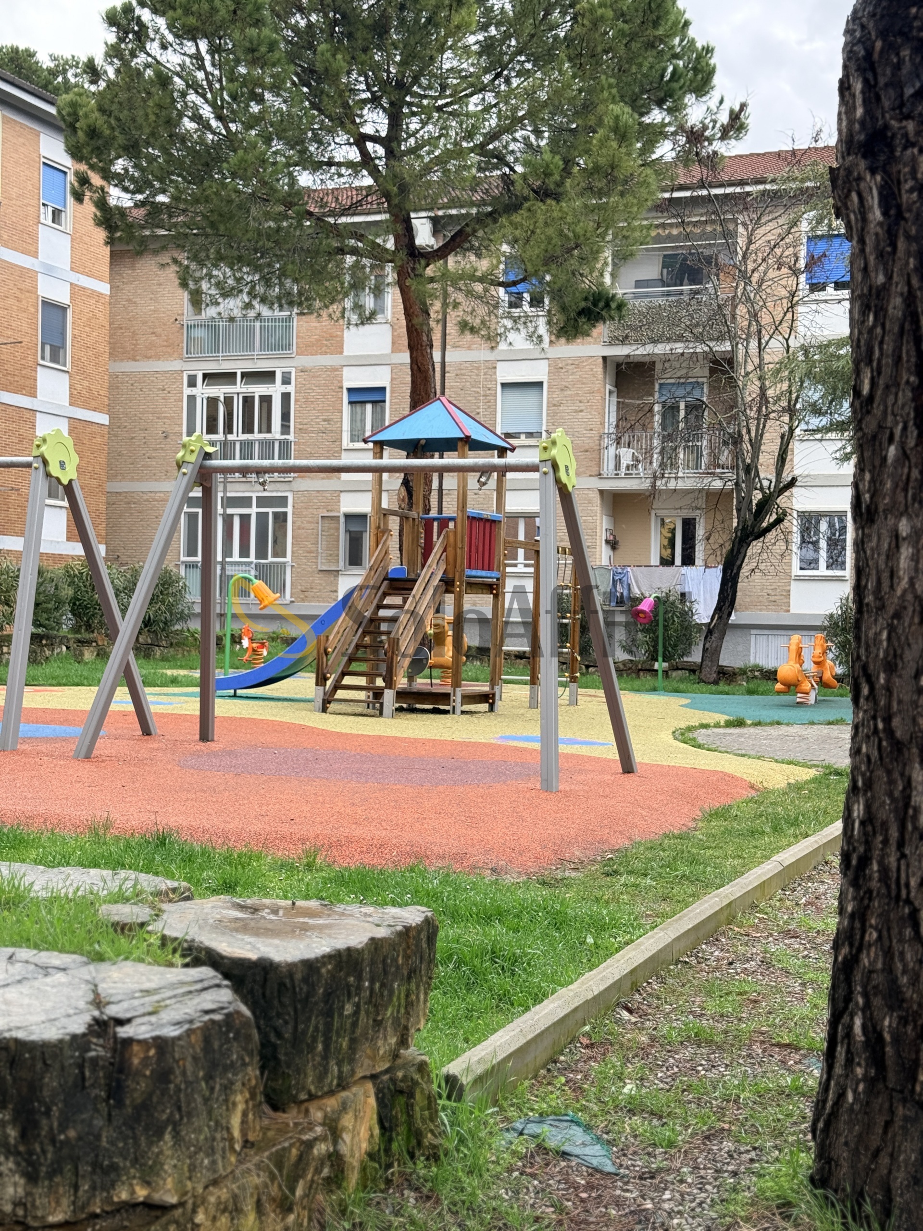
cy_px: 616
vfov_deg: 39.7
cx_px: 462
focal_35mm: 48
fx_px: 1706
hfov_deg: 30.3
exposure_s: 1/726
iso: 64
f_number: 1.78
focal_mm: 6.76
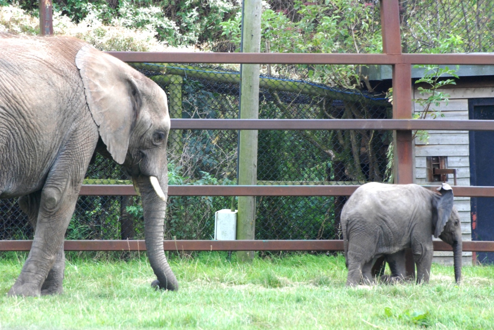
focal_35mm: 450
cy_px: 165
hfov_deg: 4.6
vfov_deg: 3.1
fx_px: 6181
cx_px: 247
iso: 1600
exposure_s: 1/160
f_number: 11
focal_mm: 300
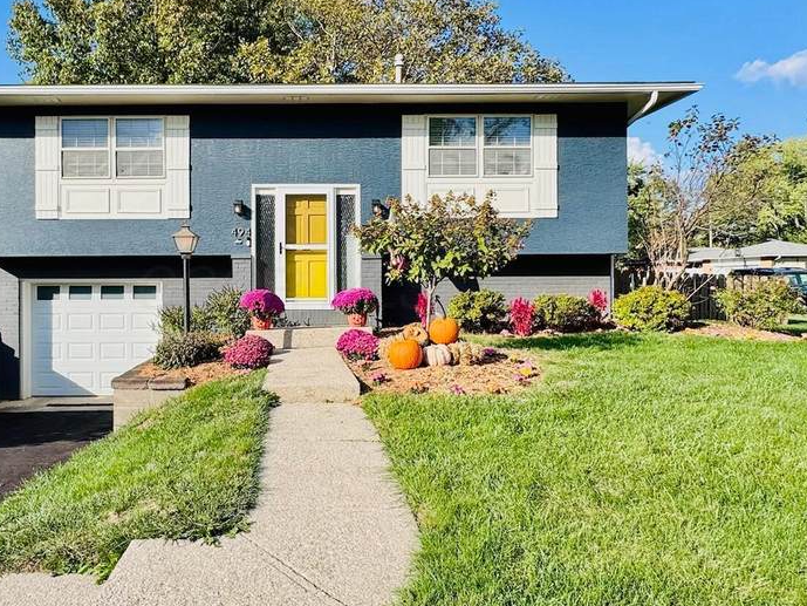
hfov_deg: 66.0
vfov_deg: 53.1
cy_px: 287
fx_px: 606
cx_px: 287
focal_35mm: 26
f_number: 2.2
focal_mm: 2.22
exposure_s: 1/1449
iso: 50
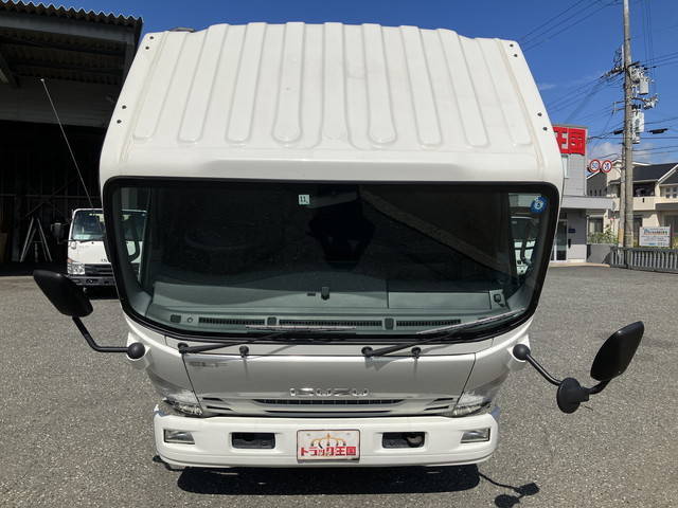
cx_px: 339
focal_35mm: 28
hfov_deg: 63.4
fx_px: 548
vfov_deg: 49.7
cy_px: 254
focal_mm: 3.99
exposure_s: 1/4878
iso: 32
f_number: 1.8
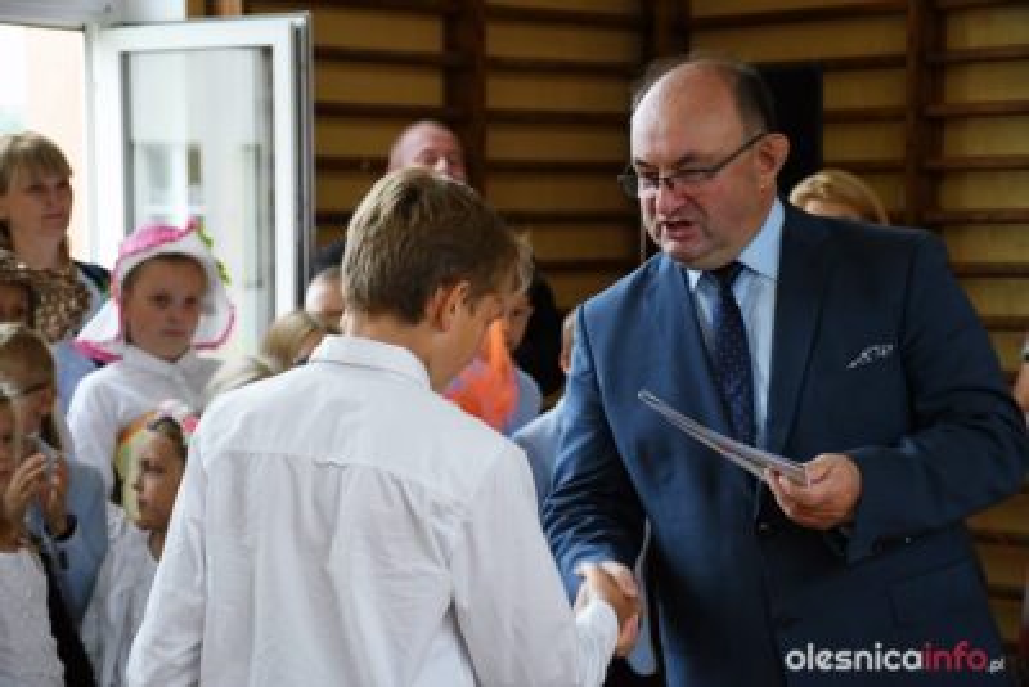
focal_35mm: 99
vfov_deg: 13.8
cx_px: 514
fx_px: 2831
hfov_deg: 20.6
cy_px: 344
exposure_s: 1/200
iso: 2500
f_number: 5
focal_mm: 66
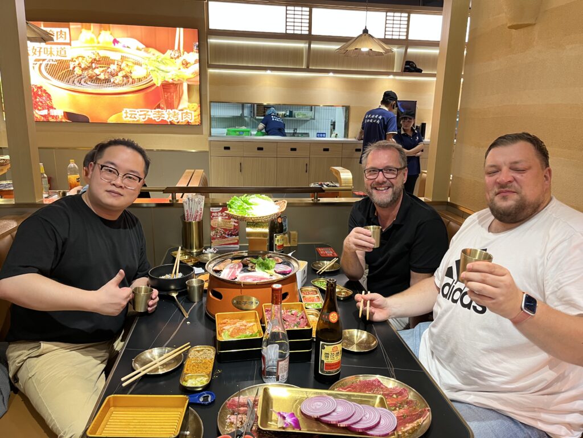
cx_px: 292
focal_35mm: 26
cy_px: 219
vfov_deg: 53.1
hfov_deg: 67.3
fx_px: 438
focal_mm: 5.1
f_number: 1.6
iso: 100
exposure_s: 1/50
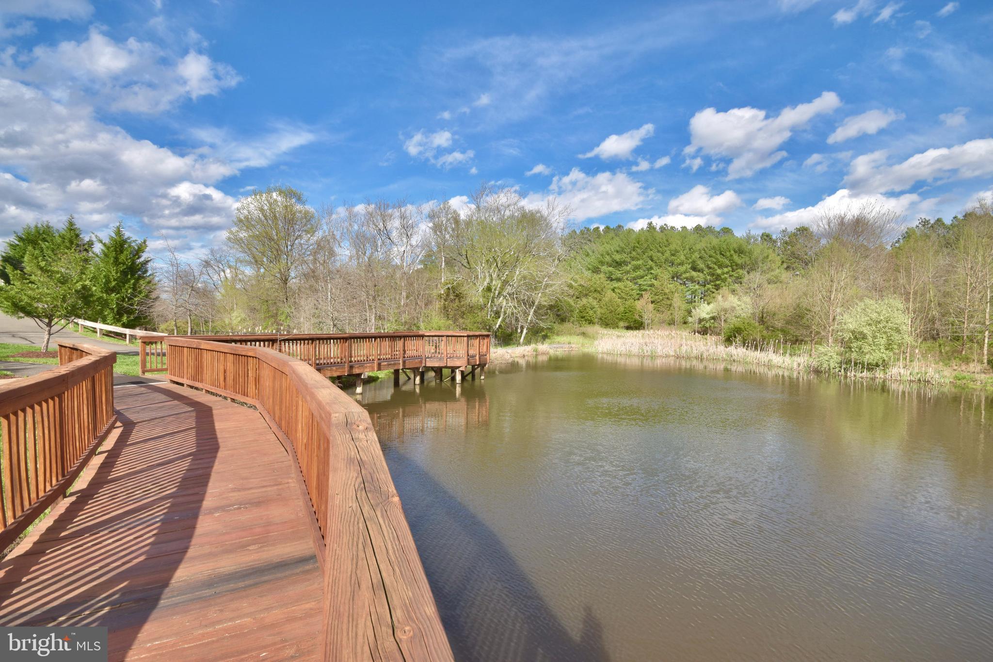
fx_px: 414
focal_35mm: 15
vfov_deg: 77.3
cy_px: 331
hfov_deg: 100.4
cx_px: 496
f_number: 9
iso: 250
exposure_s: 1/320
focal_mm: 10
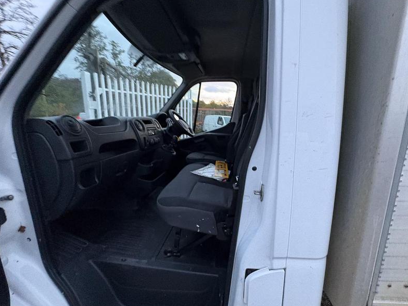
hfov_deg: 94.2
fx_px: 189
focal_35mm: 16
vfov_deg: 78.1
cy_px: 160
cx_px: 223
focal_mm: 2.22
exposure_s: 1/60
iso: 640
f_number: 2.2
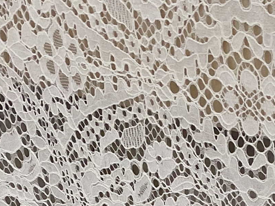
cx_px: 381
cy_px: 654
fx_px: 1033
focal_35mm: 130
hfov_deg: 14.4
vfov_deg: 8.9
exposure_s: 1/100
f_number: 1.8
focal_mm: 4.25
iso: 100
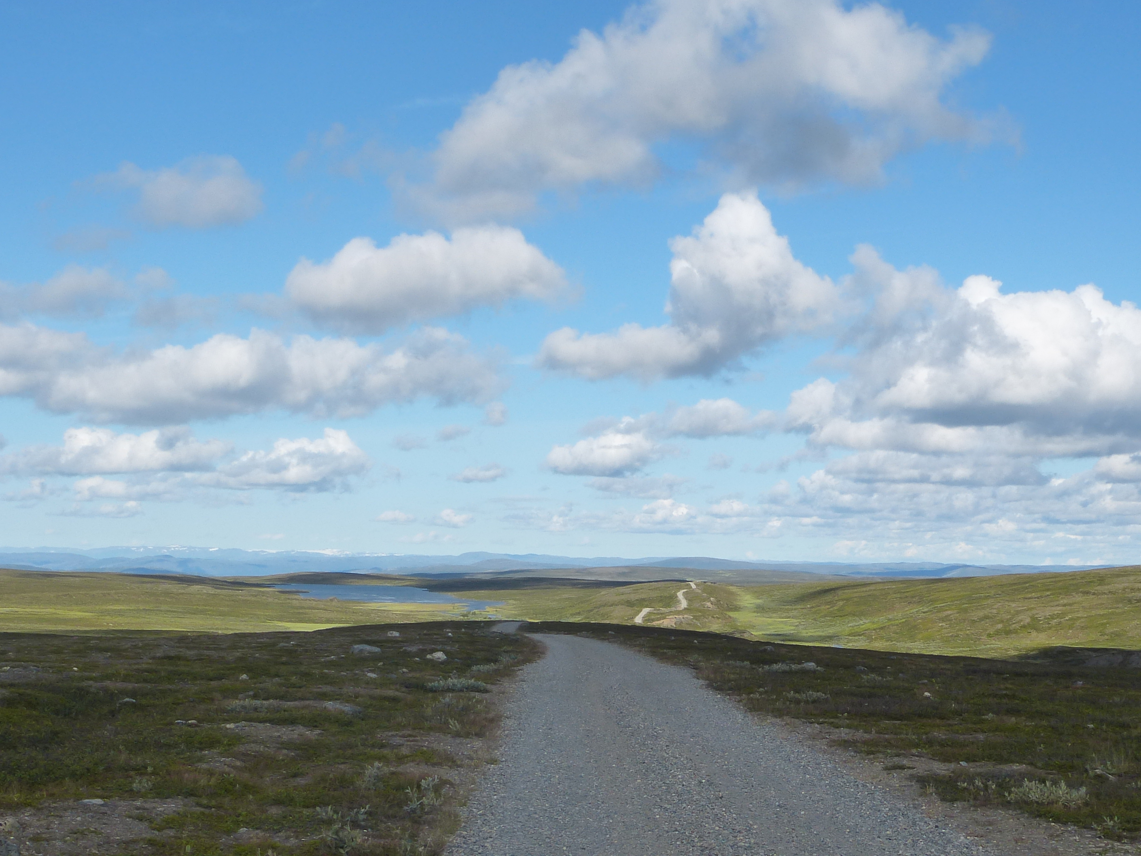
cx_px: 635
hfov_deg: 31.7
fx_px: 2011
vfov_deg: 24.0
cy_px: 527
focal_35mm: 61
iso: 160
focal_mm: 7.4
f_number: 3.9
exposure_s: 1/1300
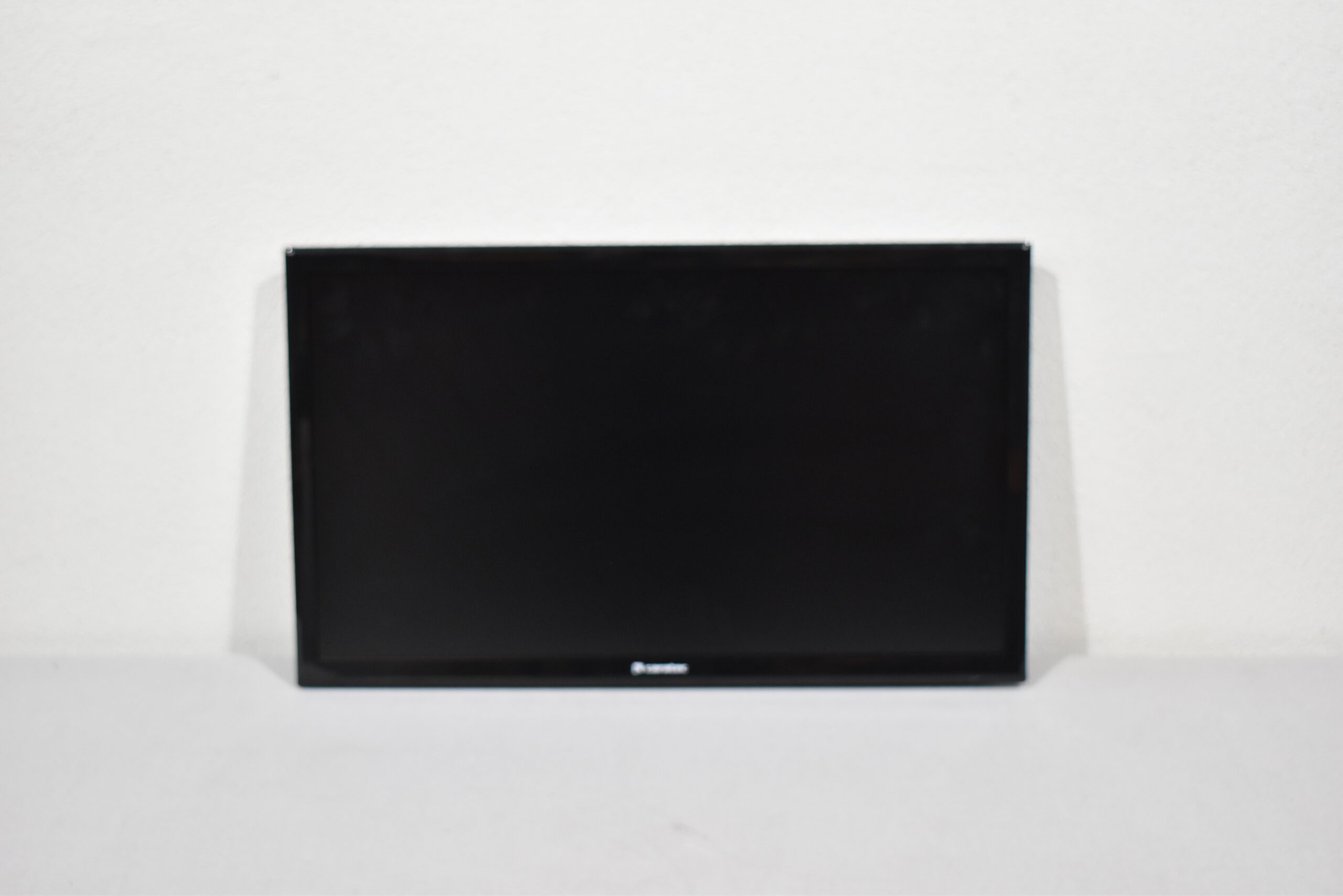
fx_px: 2126
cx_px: 672
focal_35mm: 57
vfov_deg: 23.8
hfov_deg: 35.1
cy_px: 448
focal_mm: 38
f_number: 4.8
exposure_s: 1/125
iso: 1000
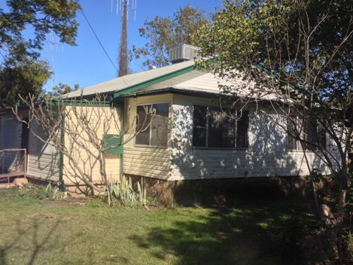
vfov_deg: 35.1
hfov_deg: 45.8
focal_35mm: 41
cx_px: 176
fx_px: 418
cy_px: 128
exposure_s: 1/1416
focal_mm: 4.28
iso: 50
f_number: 2.4
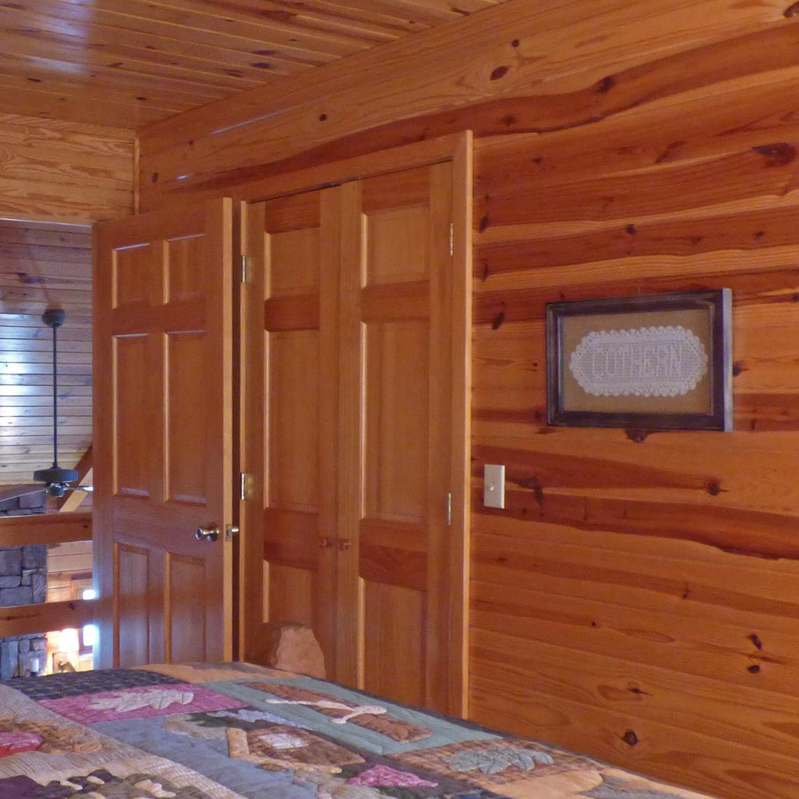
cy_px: 420
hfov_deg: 37.0
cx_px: 242
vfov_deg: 37.5
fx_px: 1175
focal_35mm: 45
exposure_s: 1/15
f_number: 2.8
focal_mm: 3.58
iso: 400
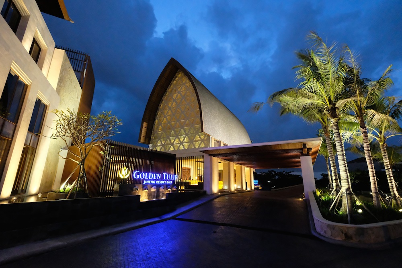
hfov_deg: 100.4
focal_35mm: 15
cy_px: 134
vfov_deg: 77.3
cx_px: 201
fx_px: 168
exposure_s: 1/20
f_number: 4
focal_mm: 10
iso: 12800
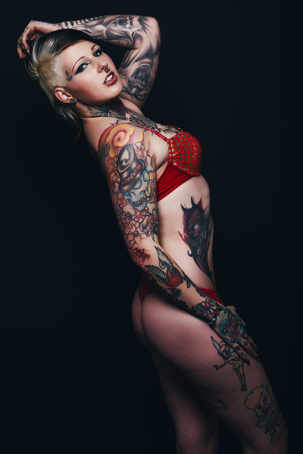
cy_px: 227
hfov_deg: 16.6
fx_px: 1041
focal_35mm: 82
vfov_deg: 24.6
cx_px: 152
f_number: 14
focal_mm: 55
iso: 100
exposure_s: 1/200
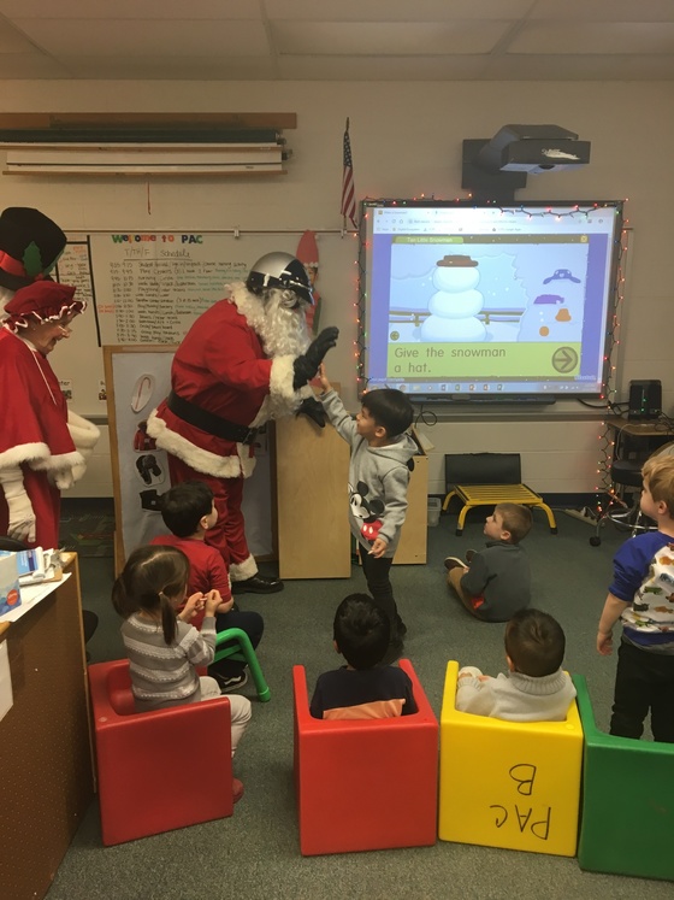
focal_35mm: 29
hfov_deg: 48.2
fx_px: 753
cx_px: 337
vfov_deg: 61.7
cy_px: 450
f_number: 2.2
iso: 64
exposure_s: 1/30
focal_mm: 4.15
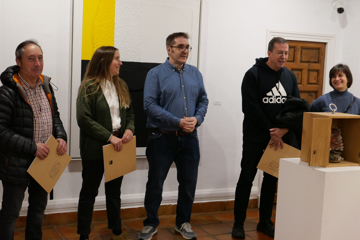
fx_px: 500
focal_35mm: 50
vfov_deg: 27.0
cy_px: 120
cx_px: 180
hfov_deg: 39.6
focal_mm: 22.7
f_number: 2.7
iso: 1600
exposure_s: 1/125
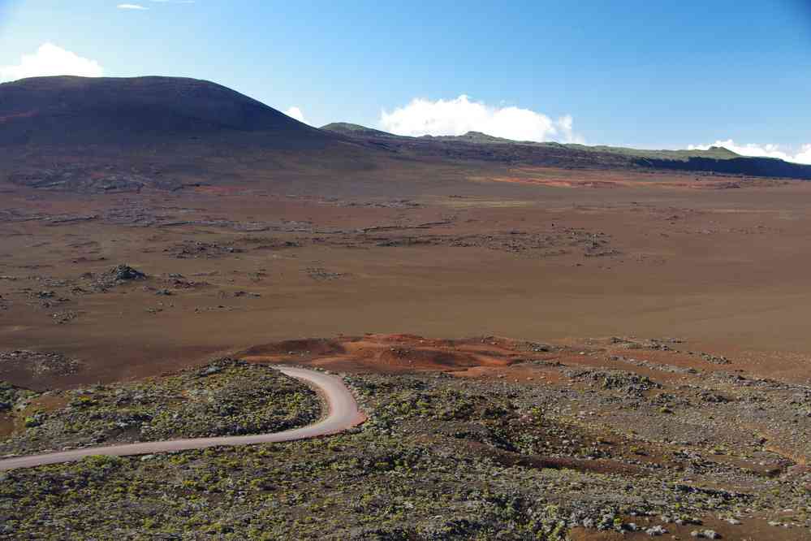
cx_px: 406
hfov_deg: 45.4
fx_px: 969
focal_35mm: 43
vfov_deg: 31.2
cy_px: 270
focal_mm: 29.4
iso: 200
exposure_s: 1/60
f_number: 7.1
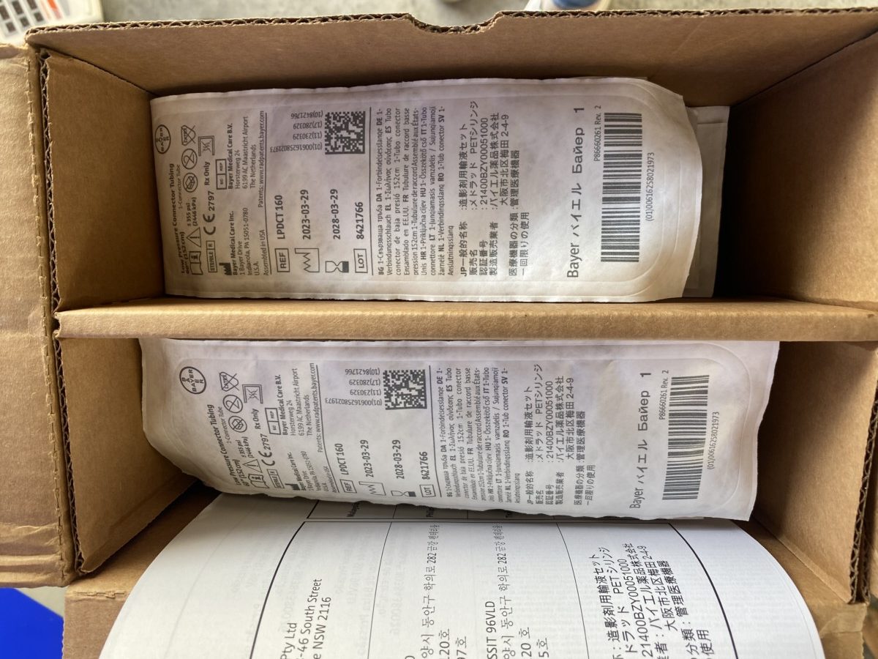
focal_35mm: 26
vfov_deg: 53.1
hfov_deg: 67.3
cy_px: 330
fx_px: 659
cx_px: 439
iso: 32
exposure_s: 1/119
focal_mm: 4.25
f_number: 1.8
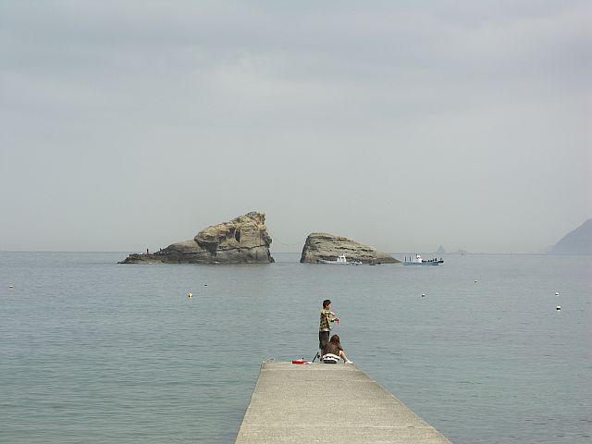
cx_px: 296
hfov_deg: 22.8
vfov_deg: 17.2
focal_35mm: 86
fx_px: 1471
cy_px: 222
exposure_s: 1/250
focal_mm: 22.2
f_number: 6.3
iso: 50
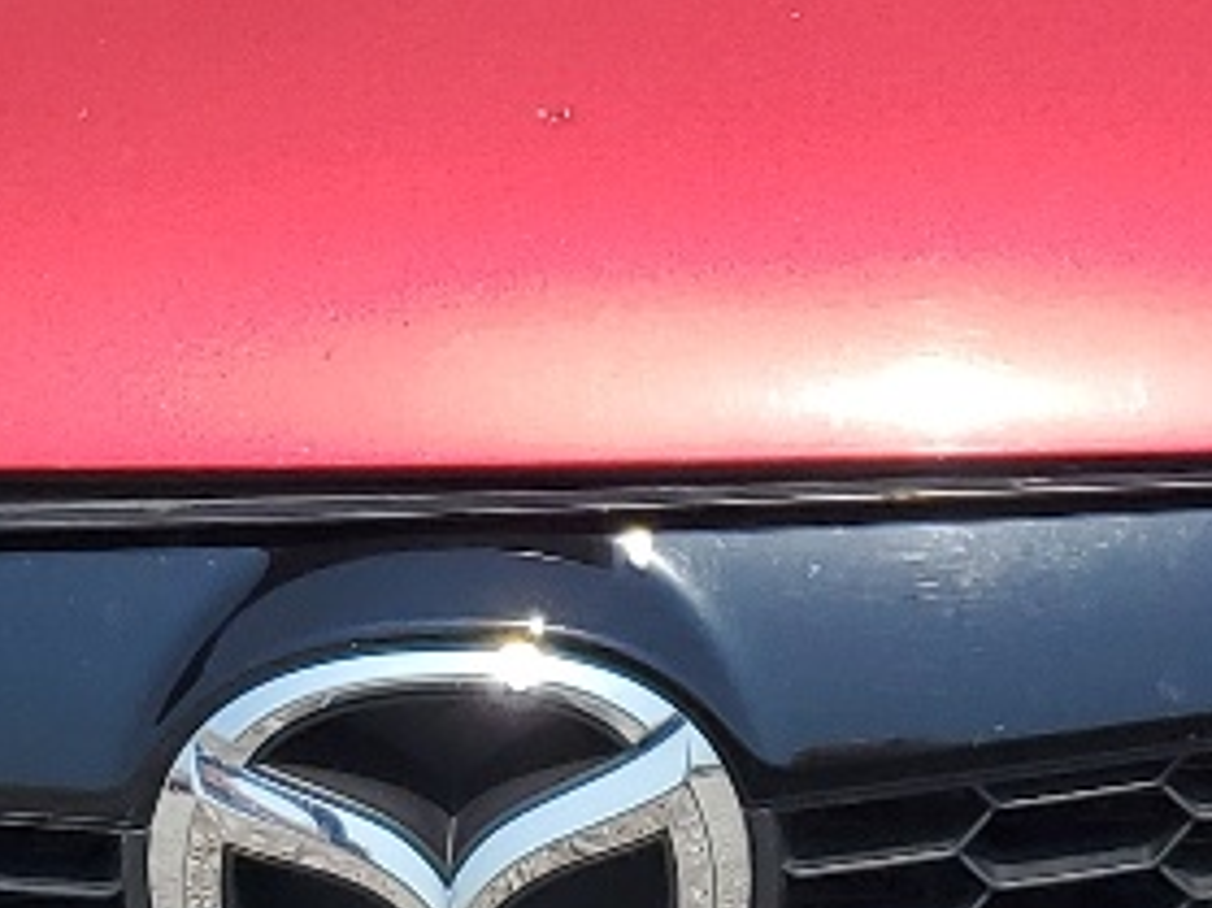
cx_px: 760
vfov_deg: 9.9
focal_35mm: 149
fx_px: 5215
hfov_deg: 13.2
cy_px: 26
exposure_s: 1/3333
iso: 50
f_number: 1.5
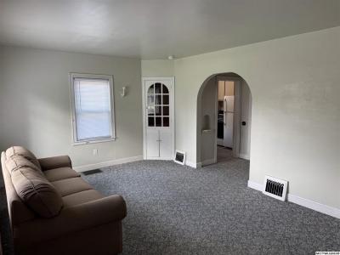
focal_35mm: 24
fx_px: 236
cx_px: 170
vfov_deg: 56.8
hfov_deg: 71.6
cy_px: 128
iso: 125
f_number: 1.78
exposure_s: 1/60
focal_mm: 6.76
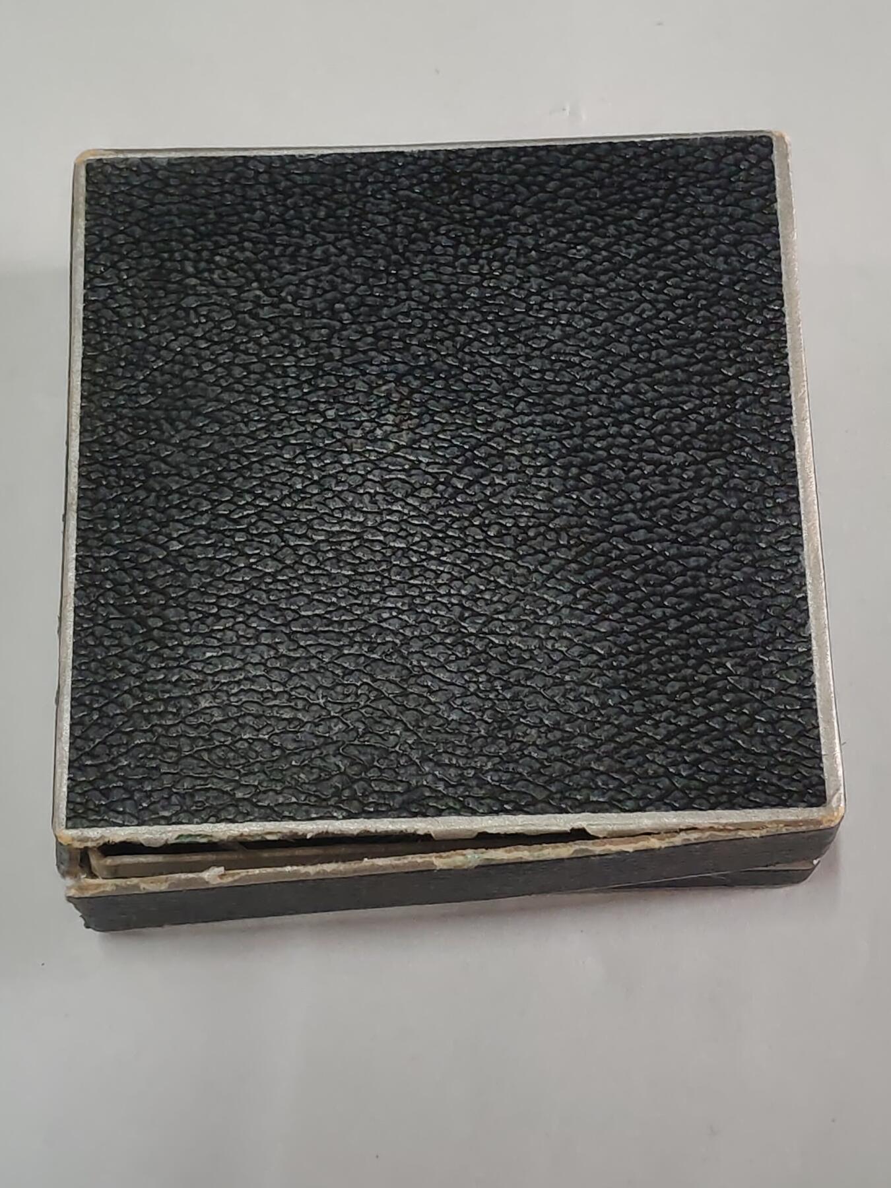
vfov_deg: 28.6
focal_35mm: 68
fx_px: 2334
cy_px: 594
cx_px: 446
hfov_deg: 21.6
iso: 800
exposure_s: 1/50
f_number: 1.95
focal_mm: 5.52
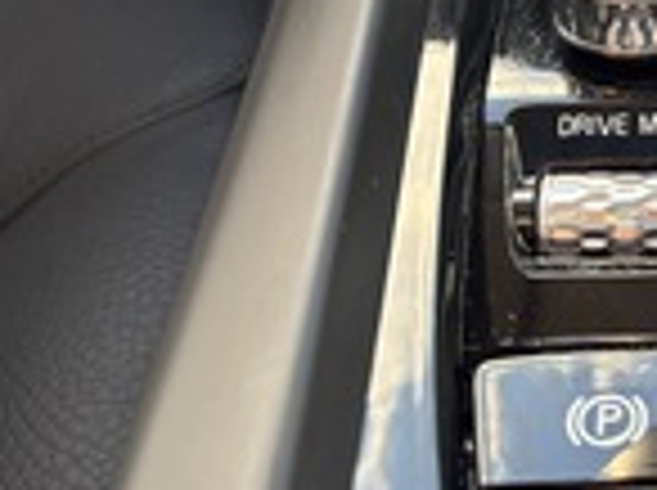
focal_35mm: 75
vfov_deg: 18.8
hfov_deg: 22.7
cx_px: 896
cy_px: -61
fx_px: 1421
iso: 125
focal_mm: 5.96
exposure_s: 1/143
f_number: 1.6
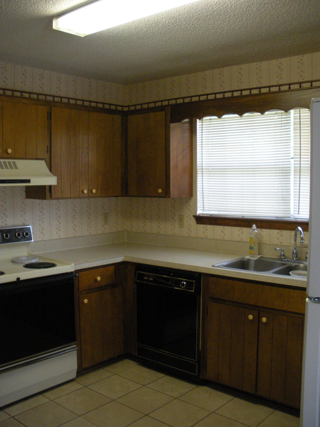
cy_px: 214
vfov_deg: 51.4
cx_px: 160
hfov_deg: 39.7
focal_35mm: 36
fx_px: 444
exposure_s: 1/70
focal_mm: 6.3
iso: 358
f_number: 3.5
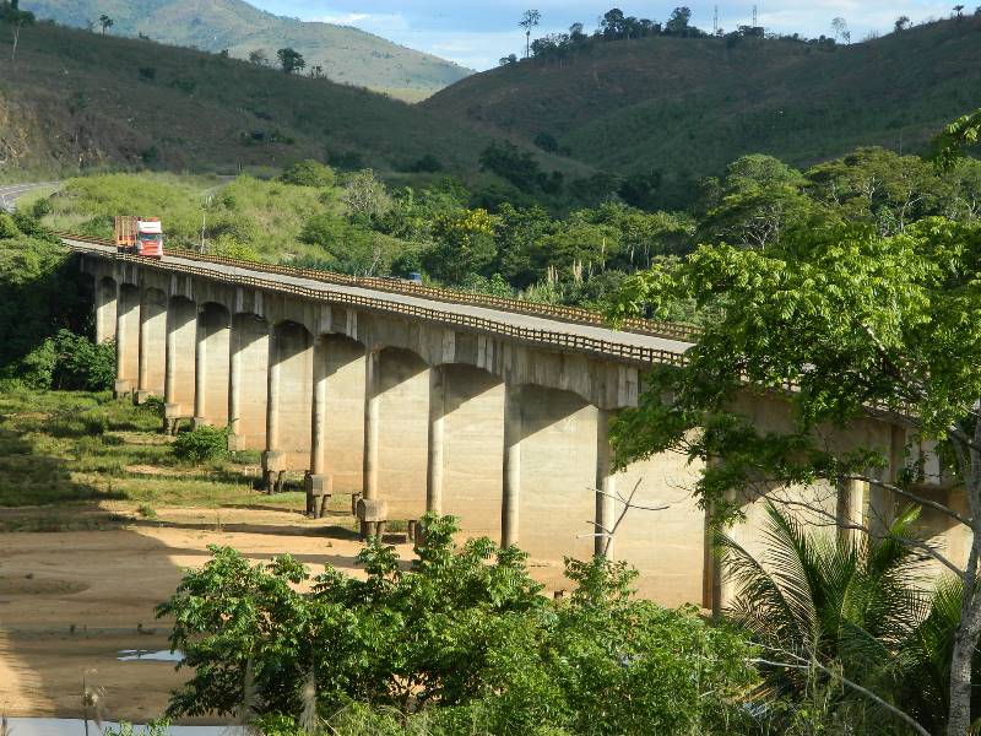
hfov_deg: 15.3
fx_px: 3656
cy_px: 368
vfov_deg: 11.5
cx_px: 490
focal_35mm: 129
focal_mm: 23.2
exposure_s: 1/320
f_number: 4.7
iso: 80
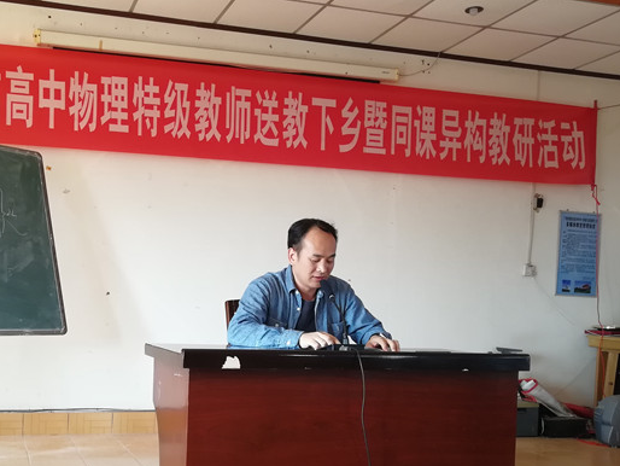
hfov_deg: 44.0
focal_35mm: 42
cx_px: 200
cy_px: 322
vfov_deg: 34.0
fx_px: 753
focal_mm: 3.83
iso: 125
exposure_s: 1/50
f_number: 1.8
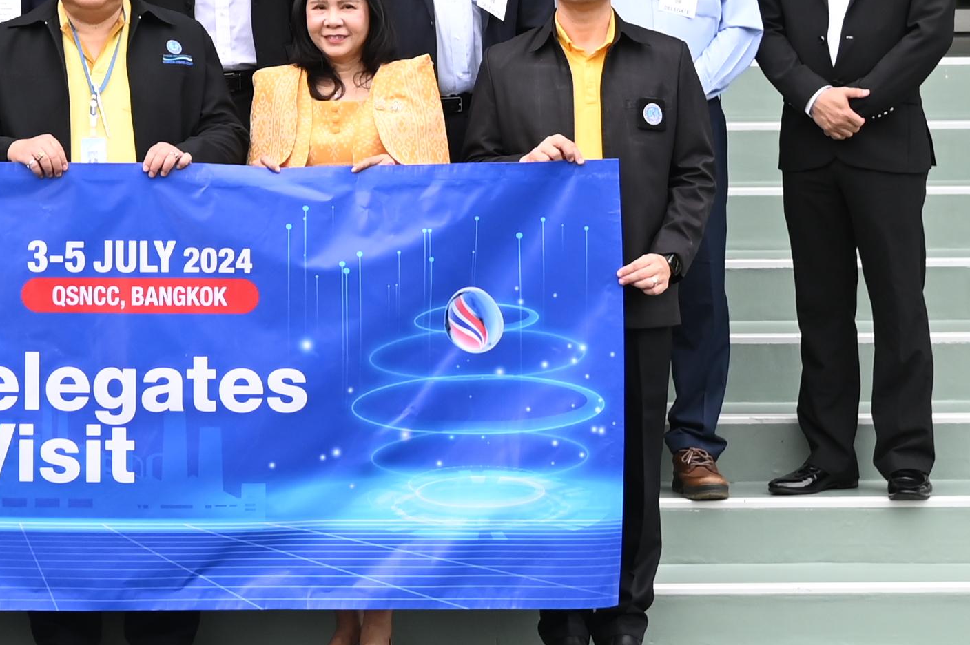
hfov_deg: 10.8
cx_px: -17
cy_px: -303
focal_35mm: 189
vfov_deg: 7.2
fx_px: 5089
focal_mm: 44
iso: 200
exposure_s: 1/160
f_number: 5.6
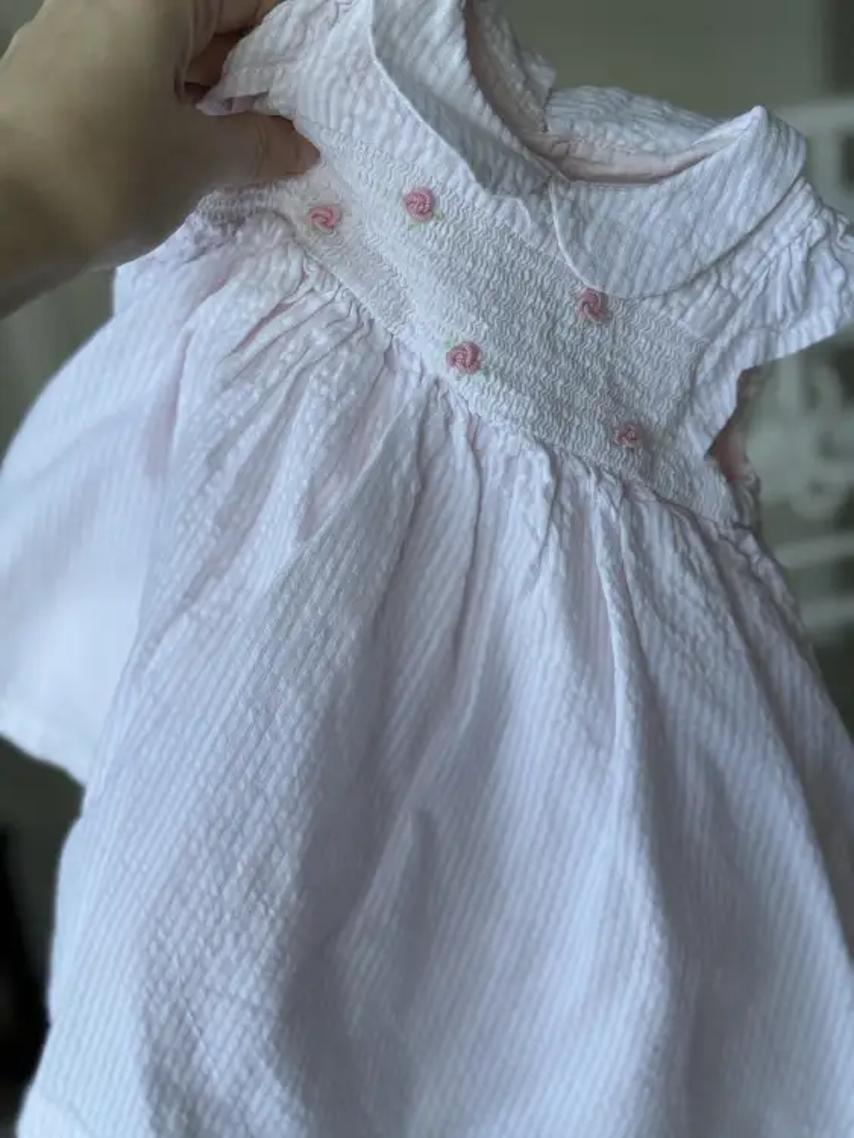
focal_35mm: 48
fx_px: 1578
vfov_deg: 39.6
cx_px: 427
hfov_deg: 30.3
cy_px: 569
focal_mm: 6.76
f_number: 1.78
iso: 64
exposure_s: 1/422
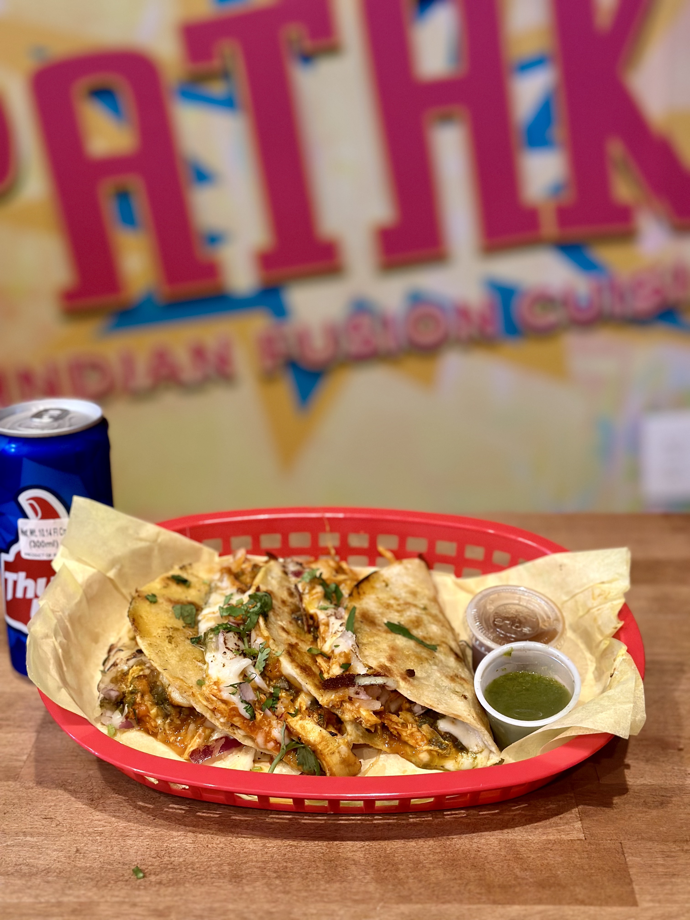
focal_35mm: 48
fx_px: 1276
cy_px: 460
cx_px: 345
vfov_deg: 39.7
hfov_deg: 30.3
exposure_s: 1/40
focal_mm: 6.86
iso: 250
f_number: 1.78
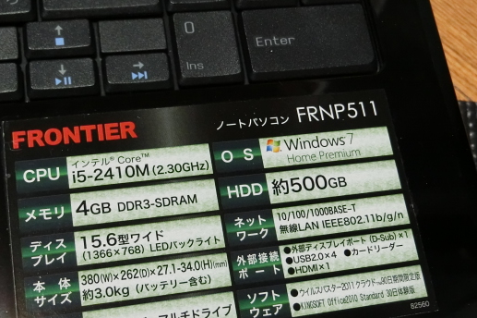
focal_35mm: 67
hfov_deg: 30.1
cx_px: 245
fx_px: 887
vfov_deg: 20.2
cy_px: 116
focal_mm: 9.3
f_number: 4.7
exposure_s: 1/30
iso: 1000
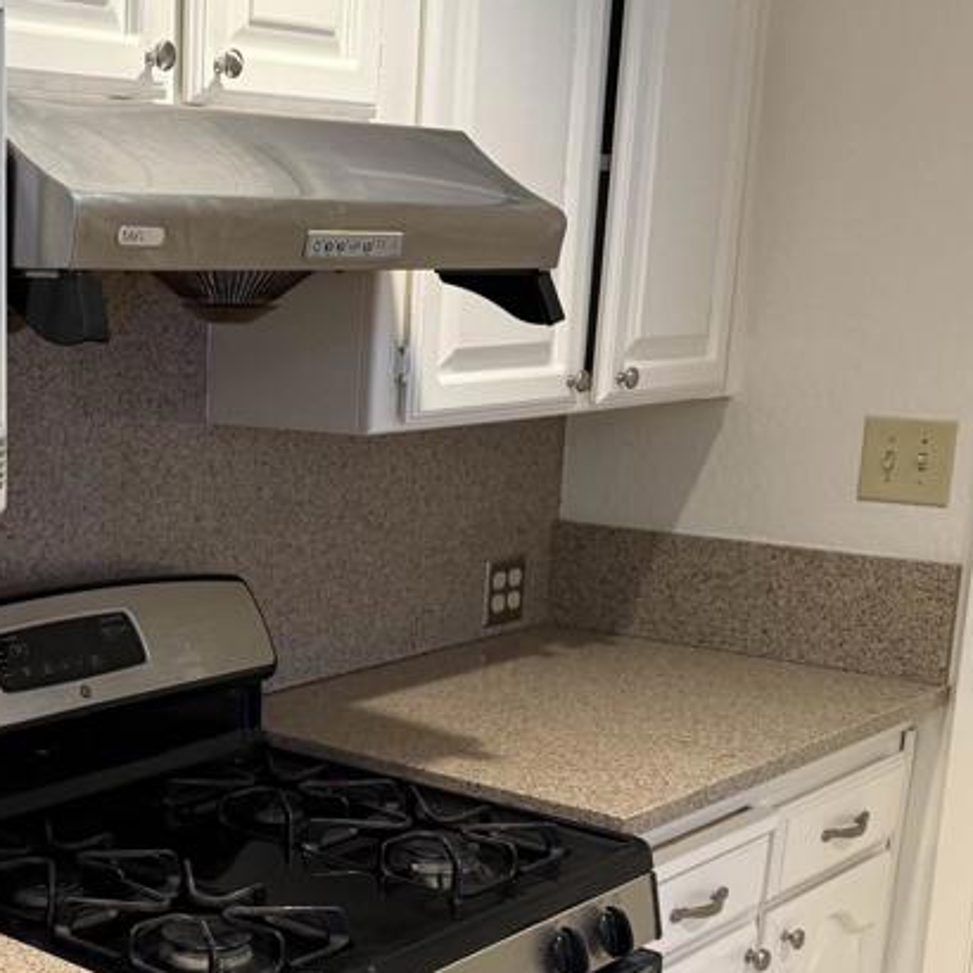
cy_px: 674
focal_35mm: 53
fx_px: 1685
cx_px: 26
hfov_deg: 30.2
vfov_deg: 31.9
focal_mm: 6.76
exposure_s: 1/60
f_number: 1.78
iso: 200
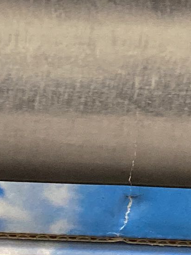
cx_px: -11
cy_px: 252
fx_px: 1509
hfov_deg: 7.2
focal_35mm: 205
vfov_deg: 9.6
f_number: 1.8
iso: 160
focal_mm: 3.99
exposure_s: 1/60
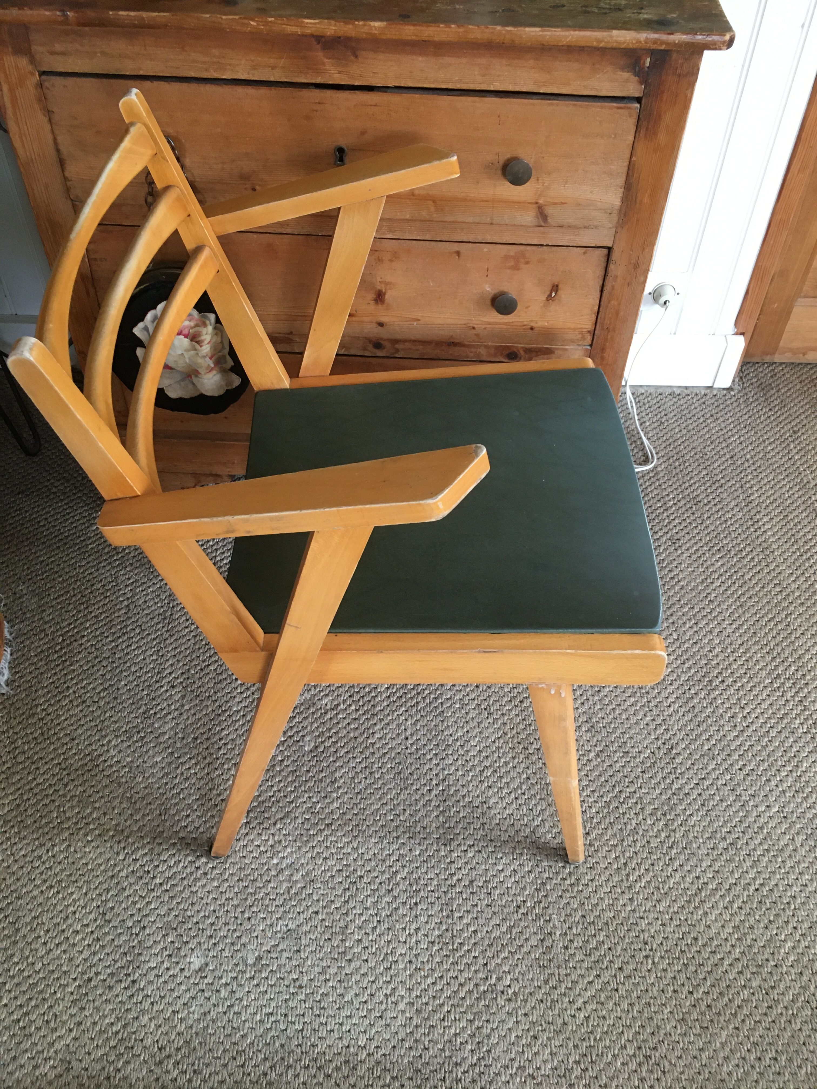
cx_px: 408
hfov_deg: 48.2
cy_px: 544
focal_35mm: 29
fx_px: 913
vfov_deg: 61.7
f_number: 2.2
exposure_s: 1/33
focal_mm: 4.15
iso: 160
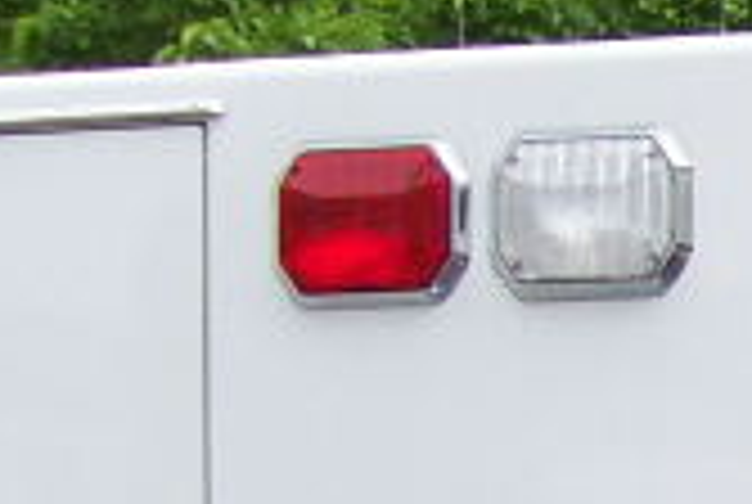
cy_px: 1148
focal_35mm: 179
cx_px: 1531
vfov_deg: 7.3
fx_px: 3746
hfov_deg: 10.5
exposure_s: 1/334
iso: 80
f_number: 2.7
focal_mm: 6
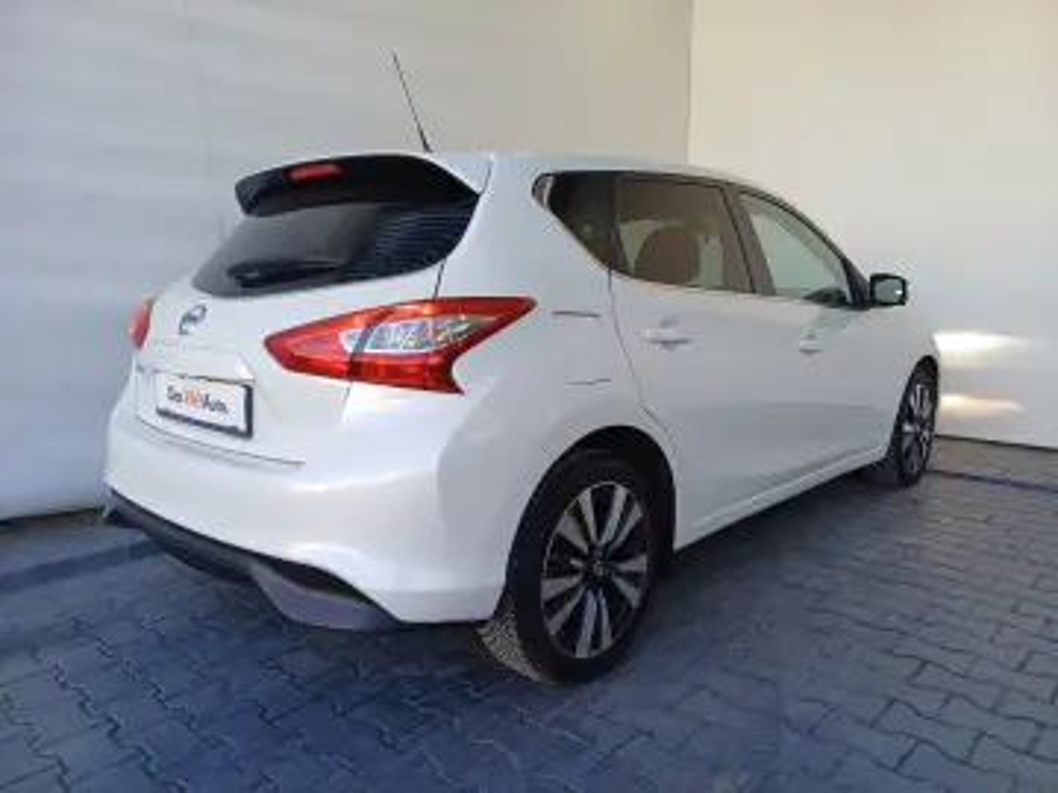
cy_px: 396
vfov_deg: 54.9
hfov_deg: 69.4
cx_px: 529
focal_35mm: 25
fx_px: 764
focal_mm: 4.65
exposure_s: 1/157
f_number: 1.8
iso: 50
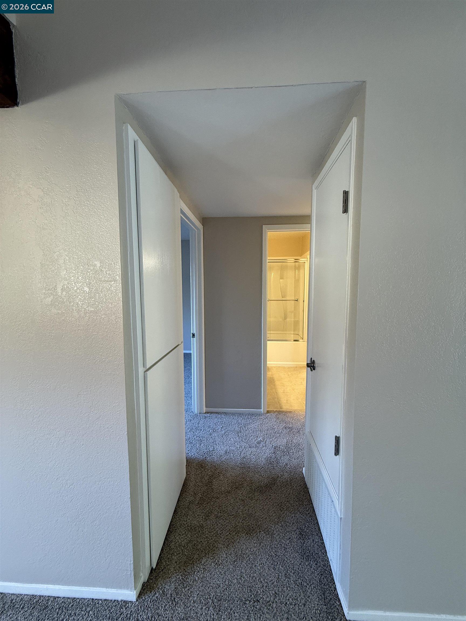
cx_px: 233
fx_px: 251
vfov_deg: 102.1
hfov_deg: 85.7
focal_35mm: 14
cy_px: 310
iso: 200
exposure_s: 1/60
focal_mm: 2.22
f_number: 2.2
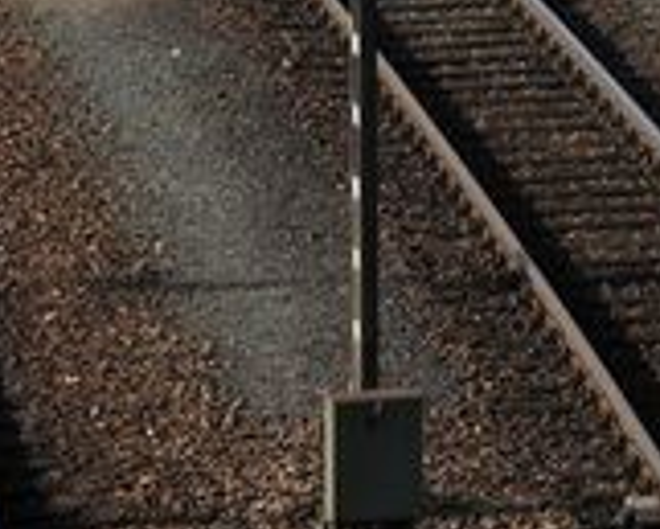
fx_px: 8404
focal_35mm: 430
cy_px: -550
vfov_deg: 3.6
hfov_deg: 4.4
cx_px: 1427
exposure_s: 1/500
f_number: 9
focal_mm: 48
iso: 200
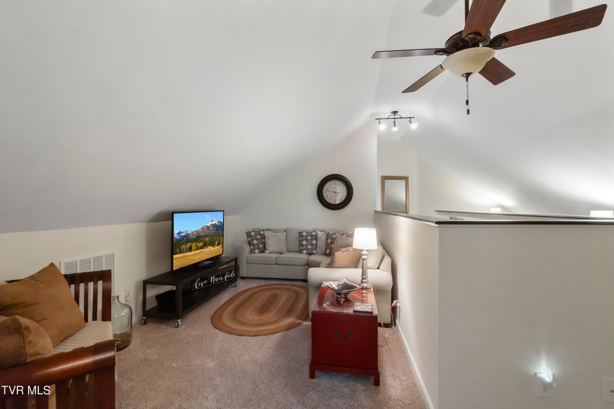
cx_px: 307
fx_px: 256
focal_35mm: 15
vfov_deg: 77.3
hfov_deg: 100.4
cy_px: 204
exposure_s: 1/8
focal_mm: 10
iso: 800
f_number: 8
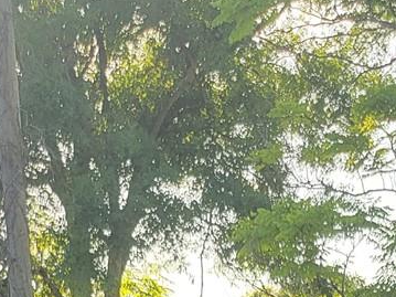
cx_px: 355
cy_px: 656
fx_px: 1224
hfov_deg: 18.1
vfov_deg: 11.8
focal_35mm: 107
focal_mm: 5
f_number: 1.8
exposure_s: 1/354
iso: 40
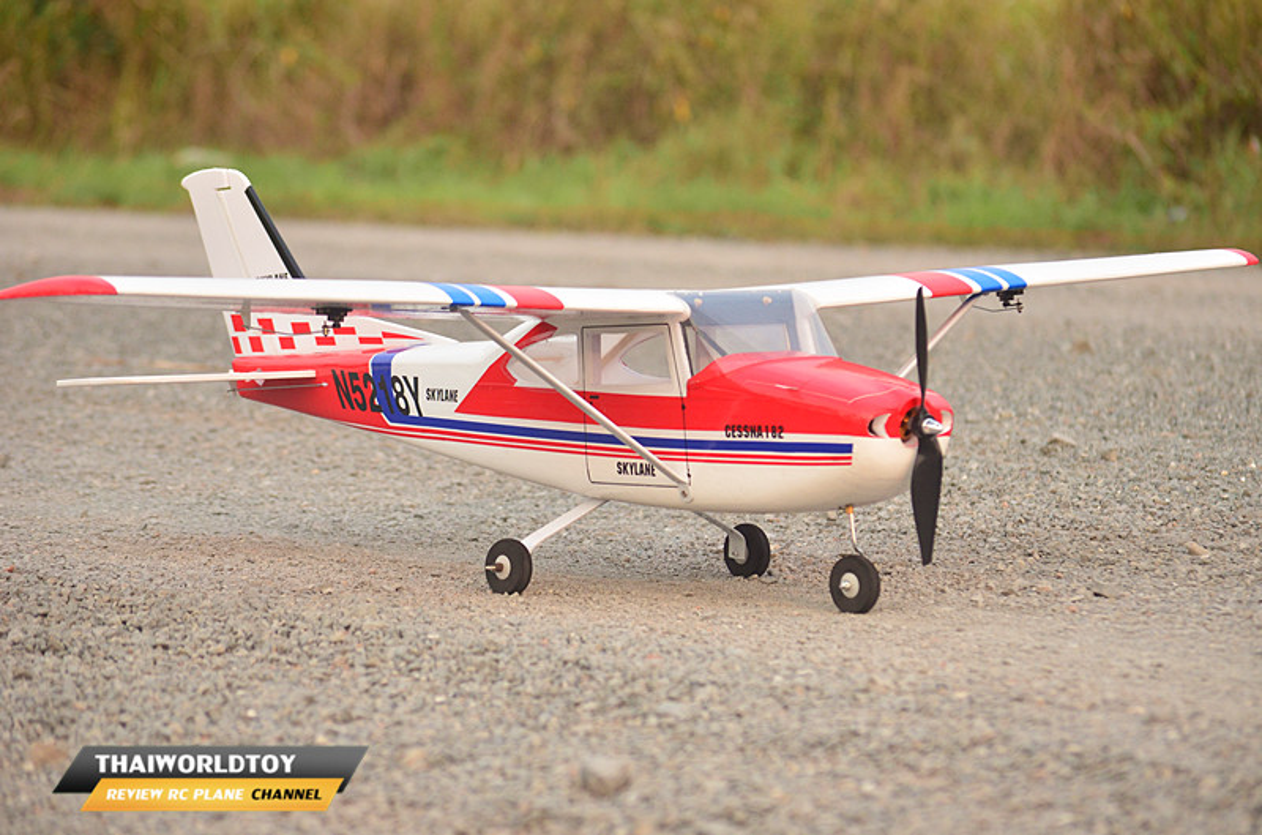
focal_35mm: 150
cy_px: 418
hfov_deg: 13.7
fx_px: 5245
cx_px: 631
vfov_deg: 9.1
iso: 400
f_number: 5.6
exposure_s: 1/400
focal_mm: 100
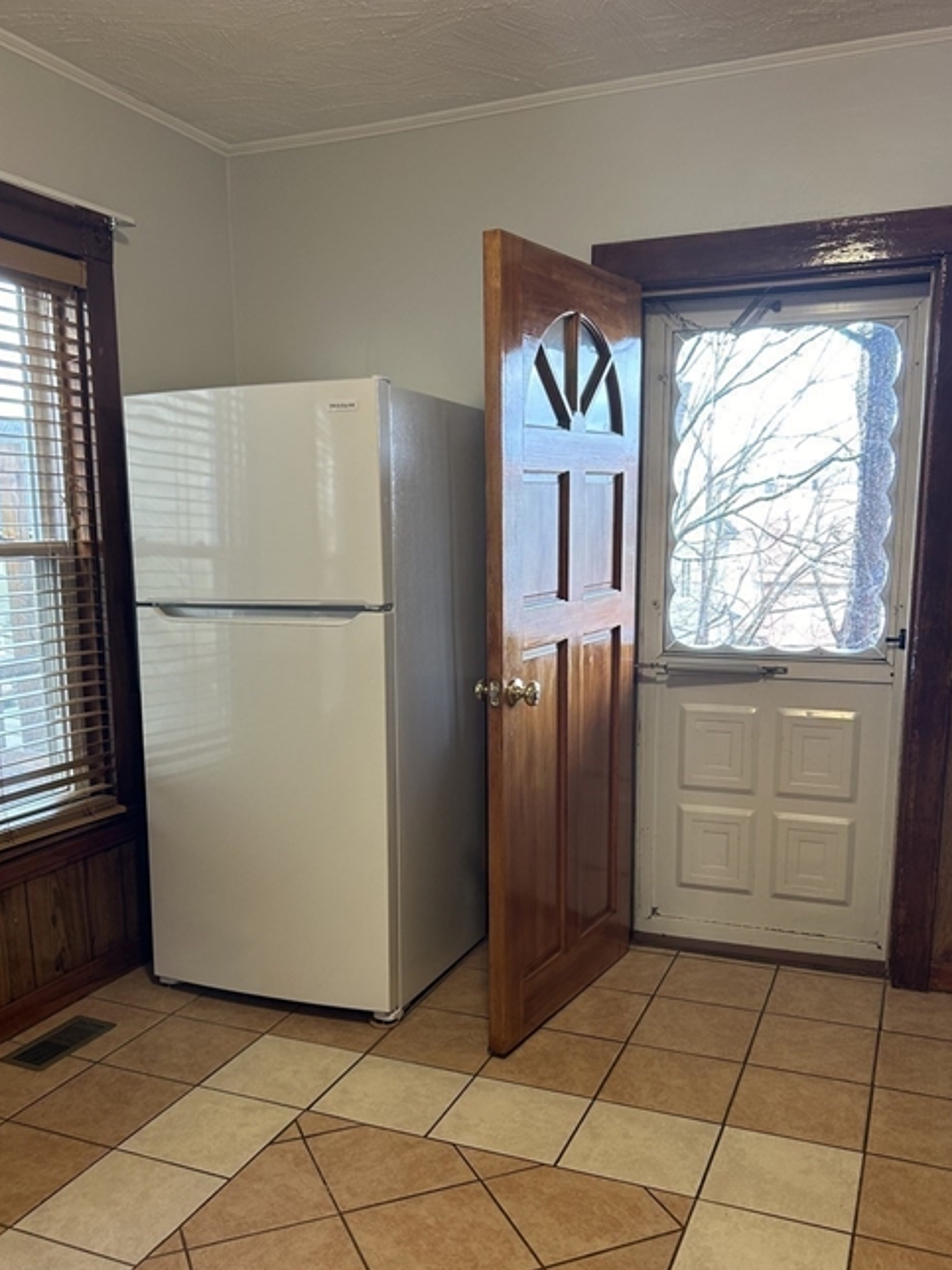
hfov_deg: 45.4
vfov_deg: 58.1
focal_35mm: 31
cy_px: 728
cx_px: 461
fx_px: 1137
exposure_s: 1/60
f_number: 1.5
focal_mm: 5.7
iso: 64
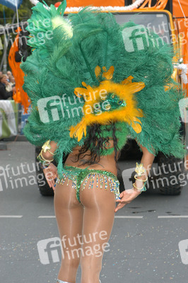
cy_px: 142
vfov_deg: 15.2
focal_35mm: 135
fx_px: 1059
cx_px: 94
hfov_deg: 10.1
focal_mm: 90
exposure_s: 1/160
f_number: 9
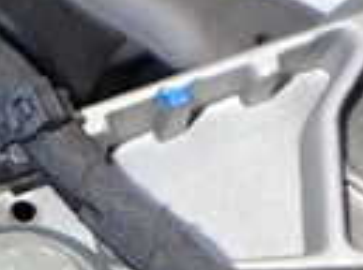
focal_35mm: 140
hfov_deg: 12.4
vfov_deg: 10.5
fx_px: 1464
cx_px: -380
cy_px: 34
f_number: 6.3
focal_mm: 5.4
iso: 250
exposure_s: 1/30
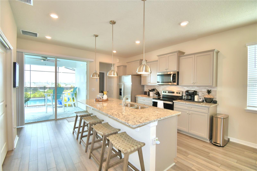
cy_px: 86
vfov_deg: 77.3
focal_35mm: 15
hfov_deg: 100.4
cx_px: 128
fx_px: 107
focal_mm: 10
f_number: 4.5
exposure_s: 1/60
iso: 100
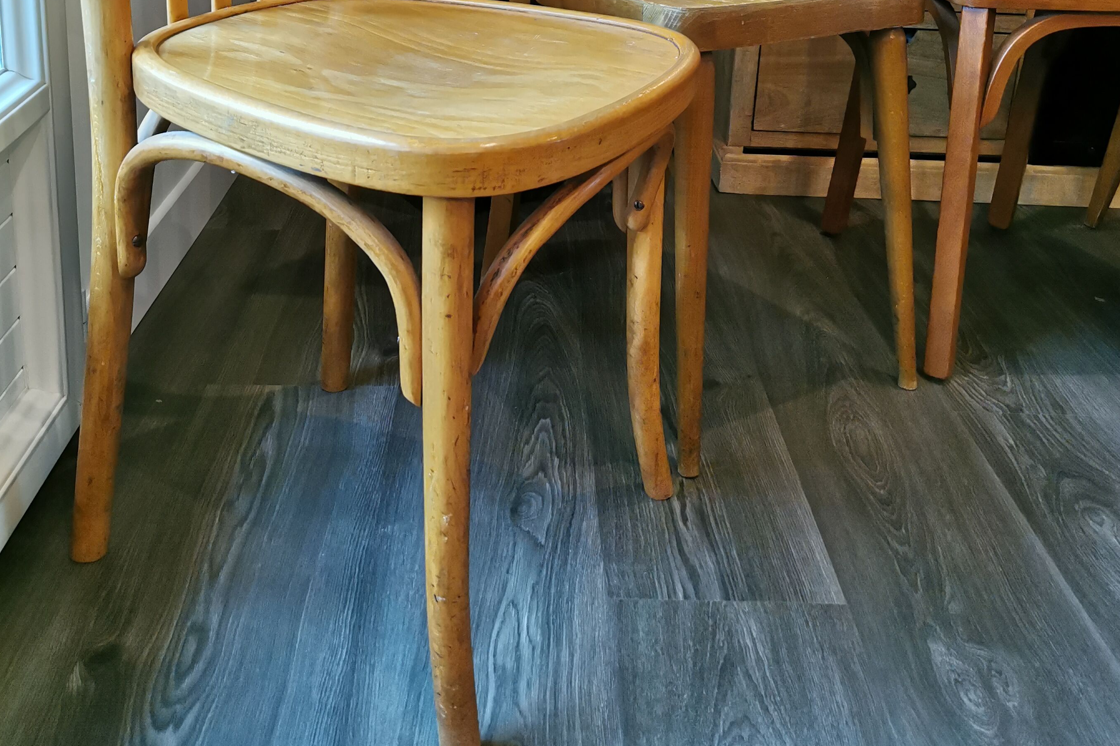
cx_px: 560
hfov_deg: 50.7
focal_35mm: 38
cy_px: 47
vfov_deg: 32.9
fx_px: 1182
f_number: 1.8
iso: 200
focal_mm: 5.58
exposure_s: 1/100
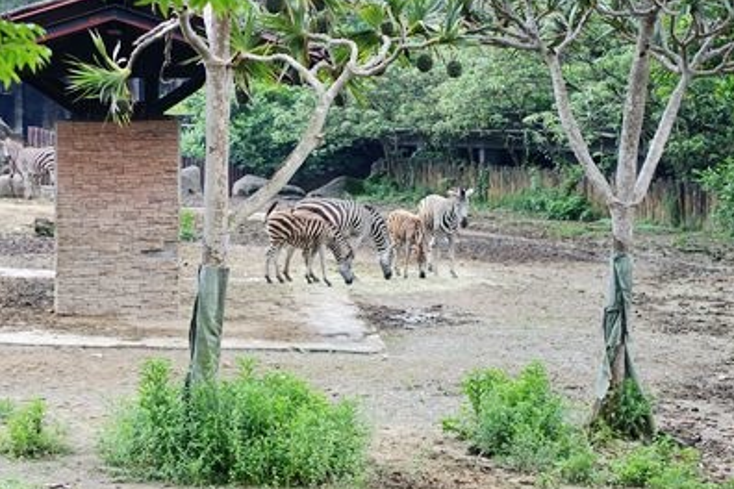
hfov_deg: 17.7
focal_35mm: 115
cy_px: 232
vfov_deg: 11.9
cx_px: 215
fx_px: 2345
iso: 125
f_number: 2.8
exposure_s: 1/80
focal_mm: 25.7
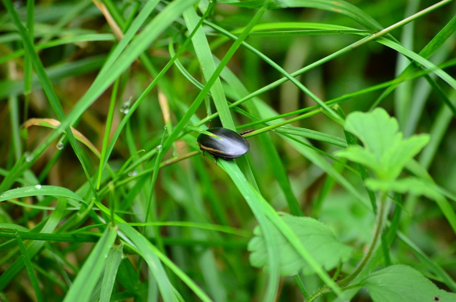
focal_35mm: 300
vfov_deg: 4.6
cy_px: 151
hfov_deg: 6.9
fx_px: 3792
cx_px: 228
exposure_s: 1/50
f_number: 5.6
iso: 800
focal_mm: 200
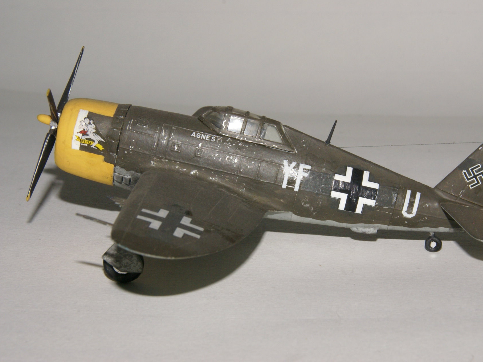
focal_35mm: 98
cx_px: 266
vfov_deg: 15.1
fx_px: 1368
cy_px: 182
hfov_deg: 20.0
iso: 400
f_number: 22
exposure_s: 1/100
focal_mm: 60
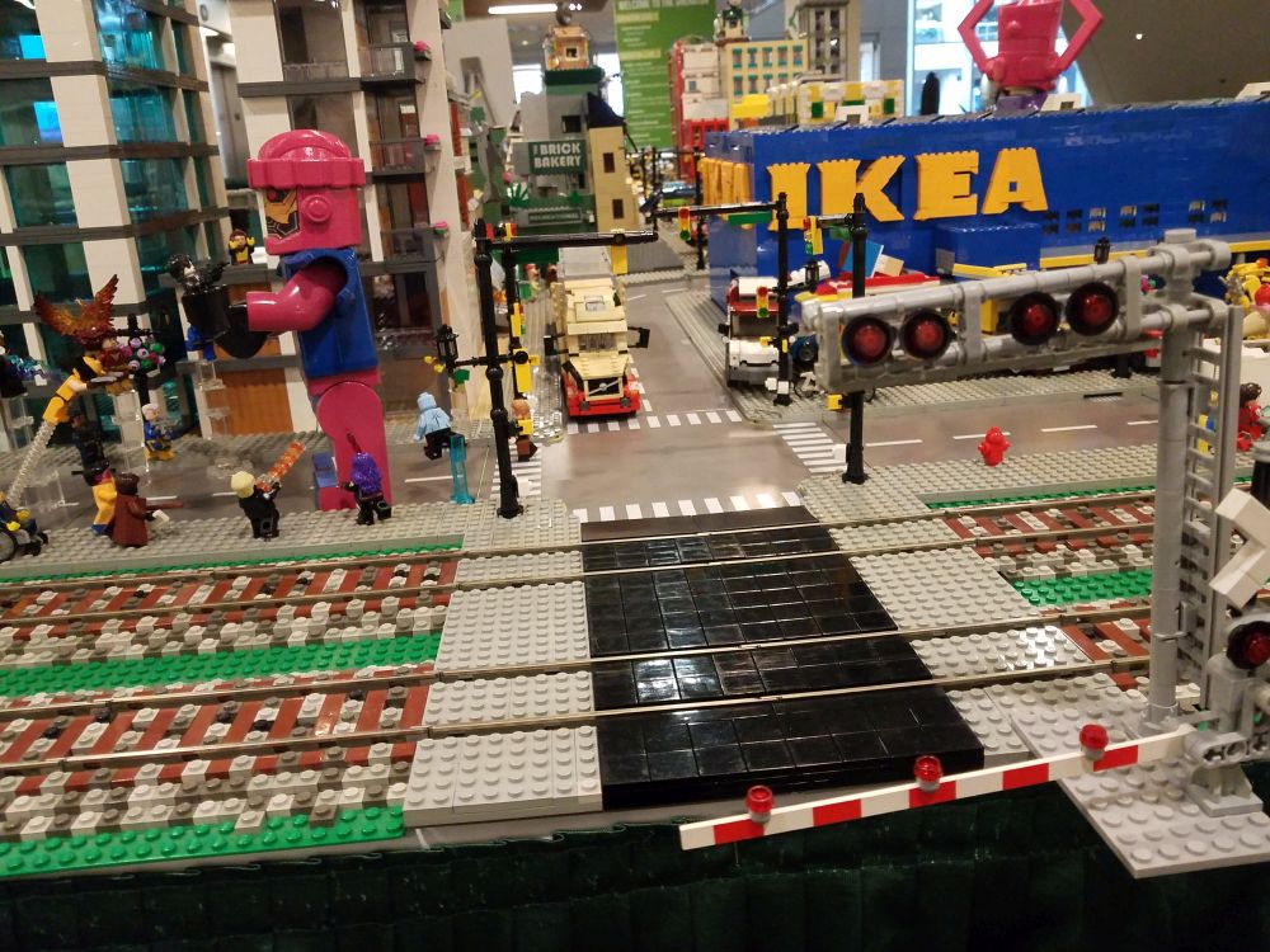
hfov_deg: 67.3
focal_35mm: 26
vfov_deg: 53.1
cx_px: 635
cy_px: 476
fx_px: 954
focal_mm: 4.2
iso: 200
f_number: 1.7
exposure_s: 1/12
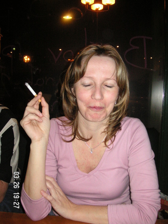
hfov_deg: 38.7
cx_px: 84
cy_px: 112
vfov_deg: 50.1
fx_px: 239
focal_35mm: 37
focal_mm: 6.1
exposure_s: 1/45
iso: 160
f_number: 2.8
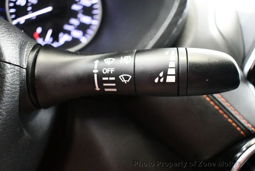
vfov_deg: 37.0
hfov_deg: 53.1
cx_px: 128
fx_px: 255
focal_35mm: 36
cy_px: 86
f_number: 3.5
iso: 10000
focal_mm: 18
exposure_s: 1/60
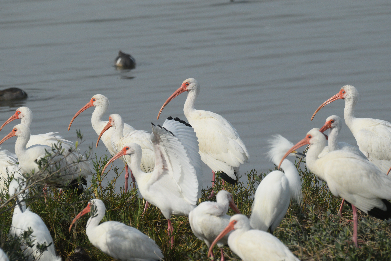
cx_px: 196
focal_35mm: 435
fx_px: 4724
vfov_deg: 3.2
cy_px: 130
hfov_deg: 4.7
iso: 400
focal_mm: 290
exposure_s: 1/2000
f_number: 8
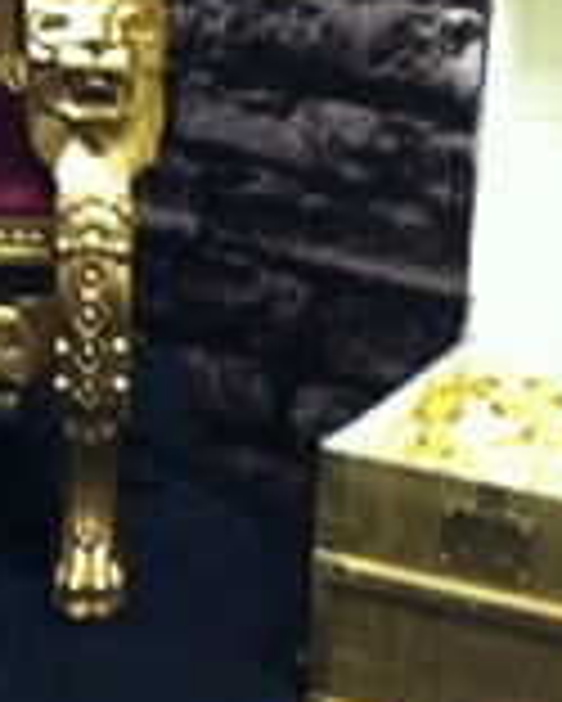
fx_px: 2908
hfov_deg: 10.7
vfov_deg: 13.5
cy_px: -63
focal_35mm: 140
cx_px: -243
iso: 250
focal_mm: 3.85
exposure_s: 1/15
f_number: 2.8
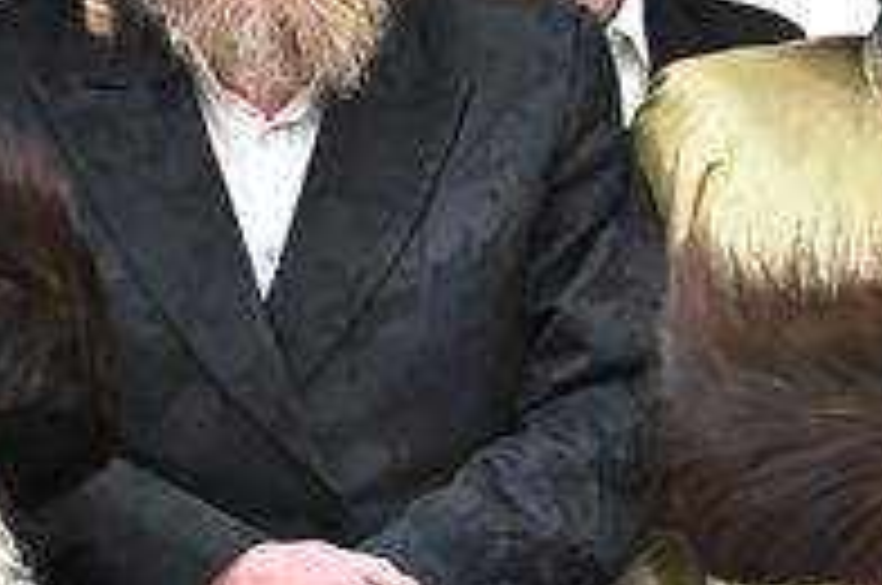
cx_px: 2016
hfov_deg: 7.9
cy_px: 542
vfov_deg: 5.6
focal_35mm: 243
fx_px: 5944
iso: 2500
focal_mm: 34
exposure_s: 1/200
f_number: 4
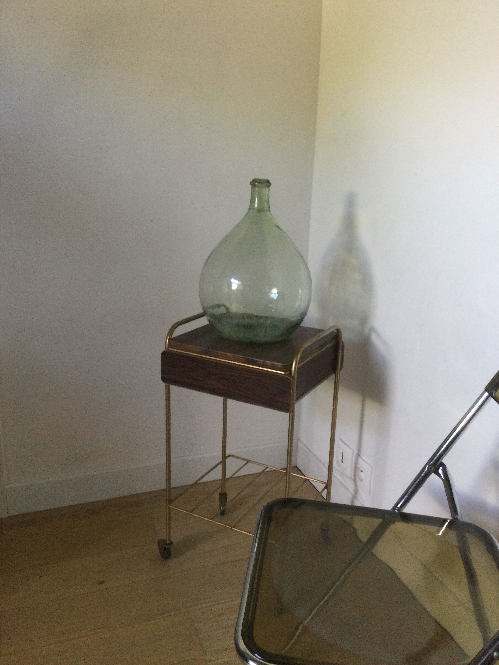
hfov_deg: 45.4
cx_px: 250
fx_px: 596
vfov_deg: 58.4
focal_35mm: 31
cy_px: 332
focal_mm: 3.3
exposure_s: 1/33
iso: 80
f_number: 2.4
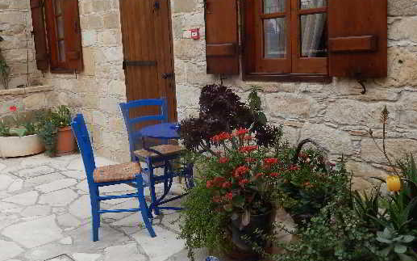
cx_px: 194
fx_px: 466
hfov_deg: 48.2
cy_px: 121
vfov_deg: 31.2
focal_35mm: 41
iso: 125
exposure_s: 1/500
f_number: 3.4
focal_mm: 4.5
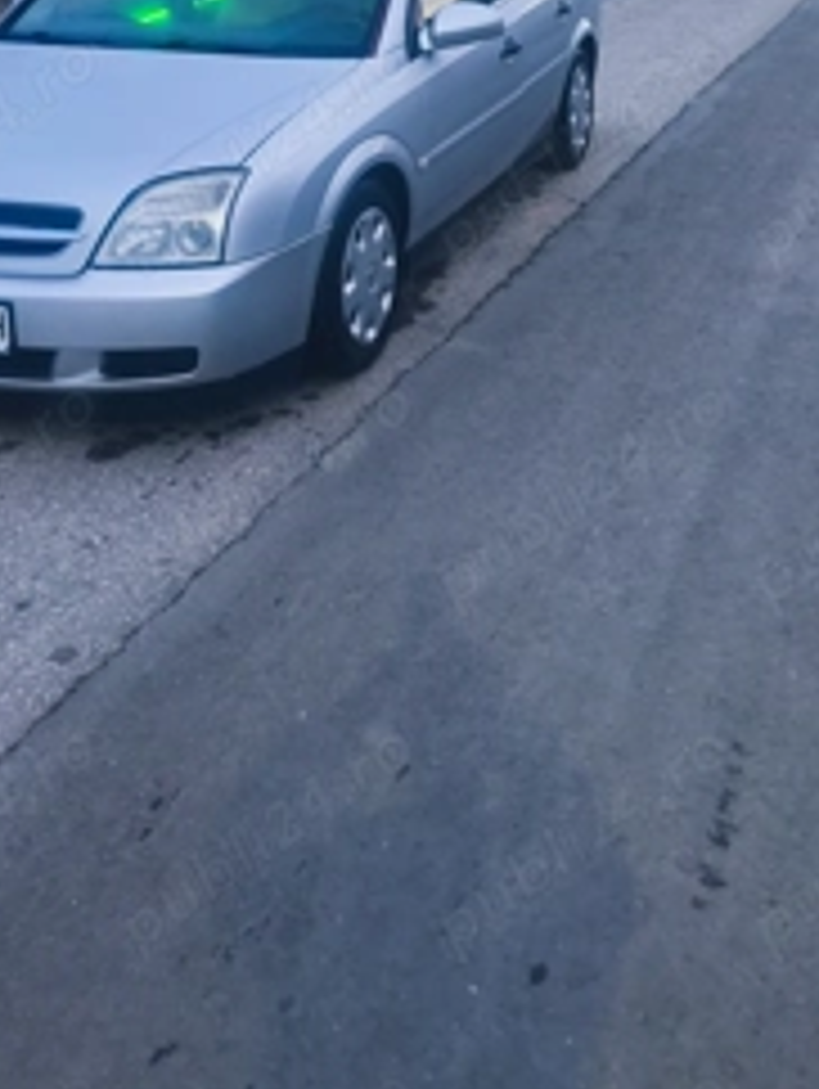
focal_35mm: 38
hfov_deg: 37.8
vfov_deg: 46.5
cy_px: 225
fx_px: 1197
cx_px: 423
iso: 1600
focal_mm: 6.18
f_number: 1.65
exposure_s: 1/33.3
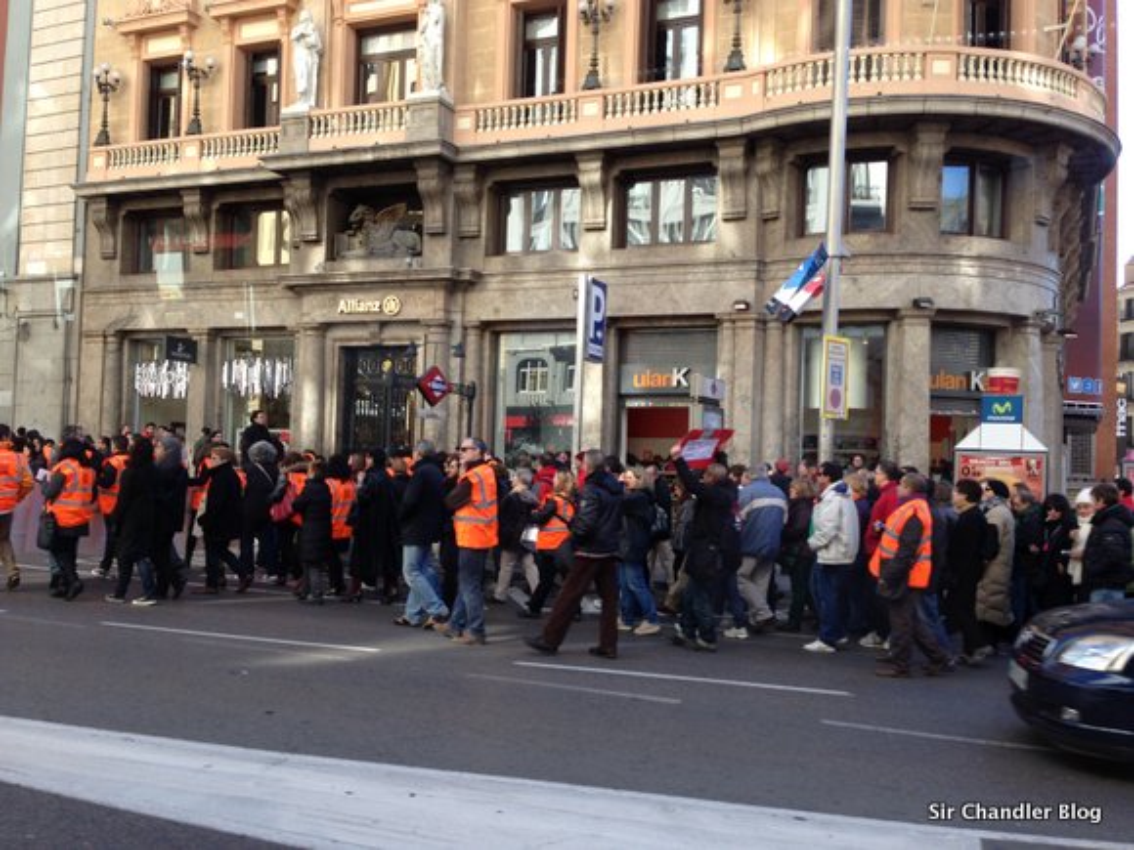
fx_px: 1081
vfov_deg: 42.9
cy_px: 425
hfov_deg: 55.4
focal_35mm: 33
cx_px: 567
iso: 50
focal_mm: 4.13
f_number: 2.4
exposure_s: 1/190
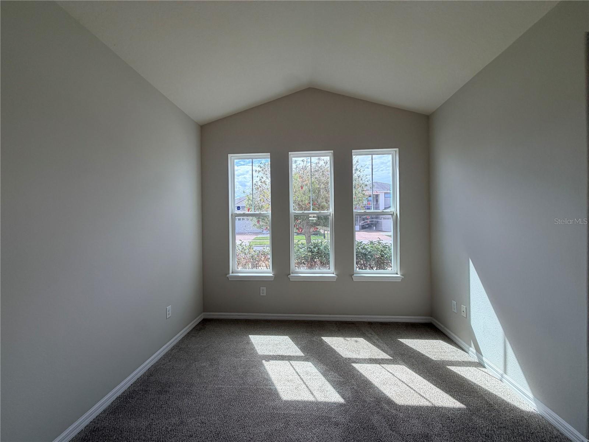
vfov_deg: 85.7
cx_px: 294
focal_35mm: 14
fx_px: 238
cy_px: 221
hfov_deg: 102.1
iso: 40
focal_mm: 2.22
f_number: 2.2
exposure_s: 1/244
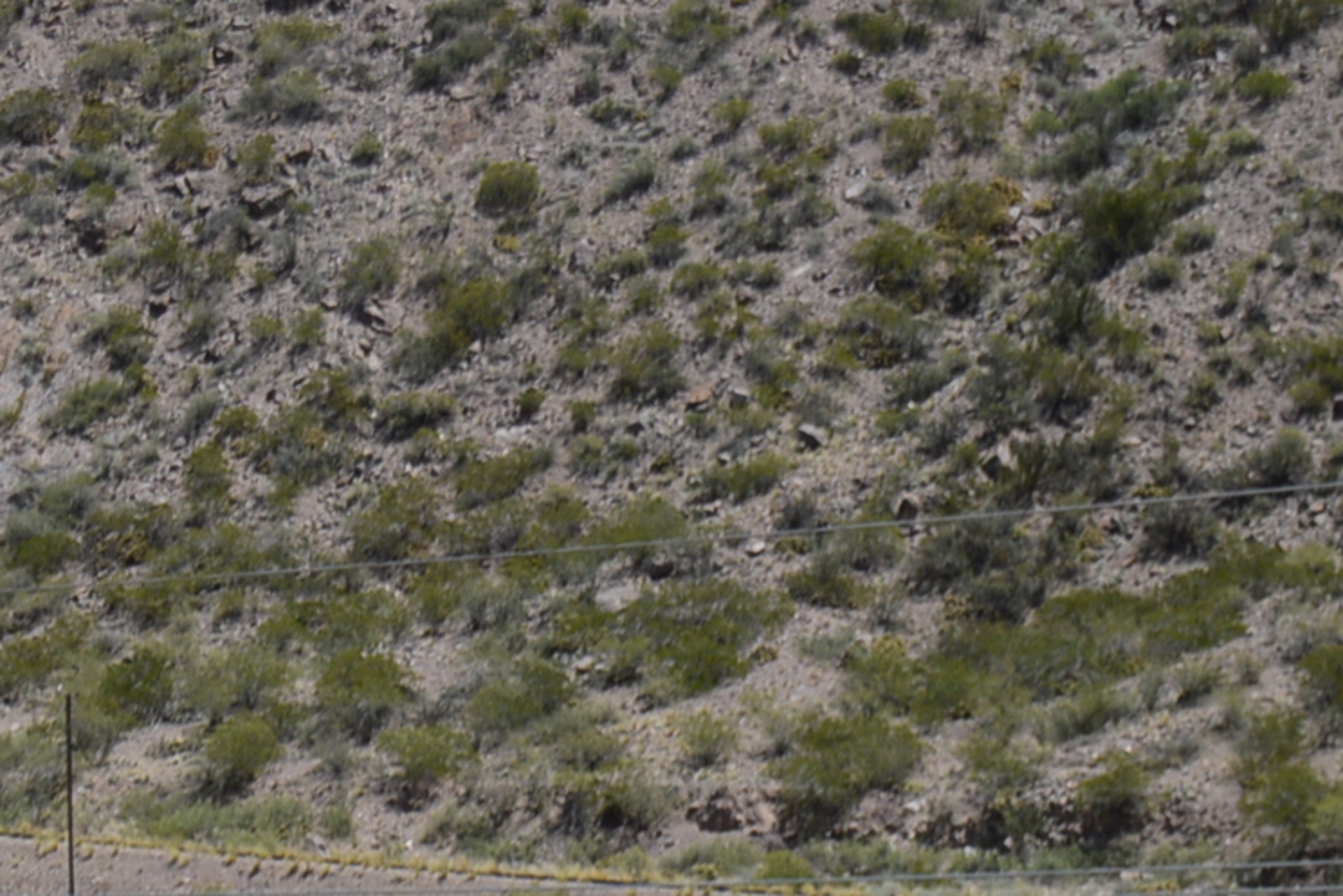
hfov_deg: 16.3
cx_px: -242
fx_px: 4515
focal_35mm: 121
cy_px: -261
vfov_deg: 11.1
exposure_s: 1/250
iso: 100
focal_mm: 20
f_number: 8
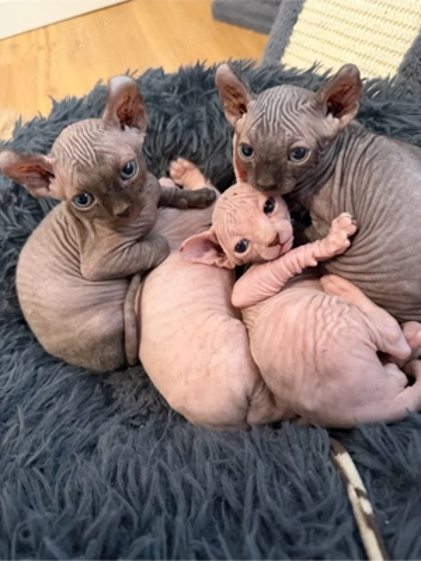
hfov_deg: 56.8
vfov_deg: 71.6
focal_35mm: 24
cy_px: 280
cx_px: 210
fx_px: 389
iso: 640
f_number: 1.78
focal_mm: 6.76
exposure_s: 1/33
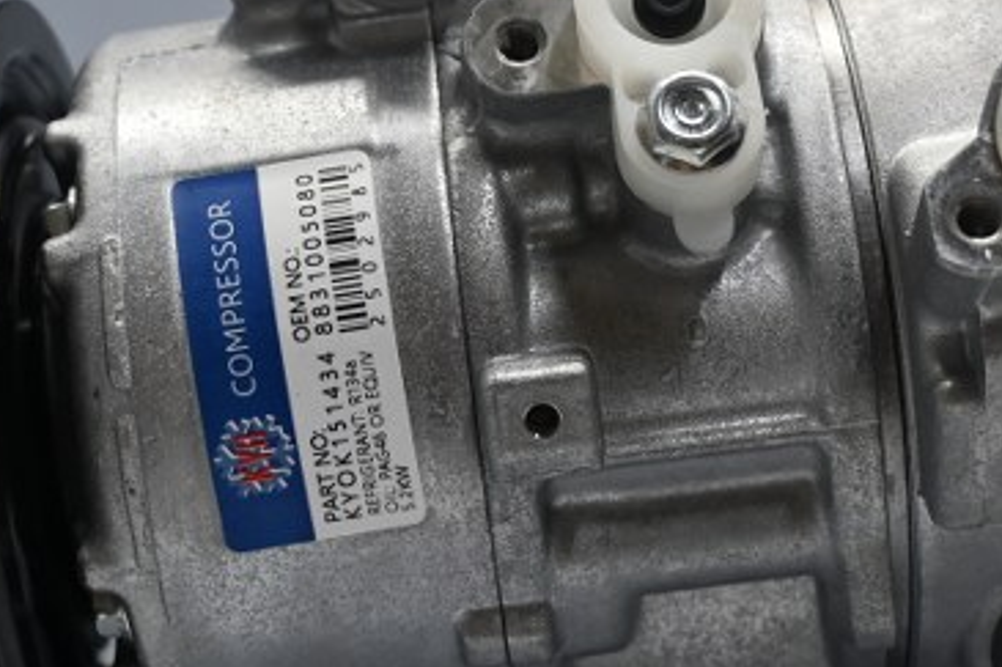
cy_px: 355
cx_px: 486
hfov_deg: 24.7
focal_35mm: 82
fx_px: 2284
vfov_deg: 16.6
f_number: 4.2
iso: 1000
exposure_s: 1/125
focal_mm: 25
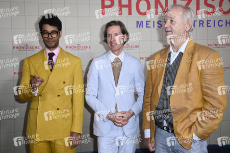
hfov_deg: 43.6
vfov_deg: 29.8
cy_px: 76
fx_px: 287
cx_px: 115
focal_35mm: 45
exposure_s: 1/250
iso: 800
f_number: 5.6
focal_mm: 45
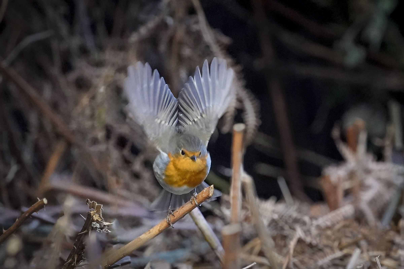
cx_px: 202
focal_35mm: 600
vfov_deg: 2.3
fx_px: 6733
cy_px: 134
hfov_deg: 3.4
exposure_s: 1/640
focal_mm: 600
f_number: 9
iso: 6400
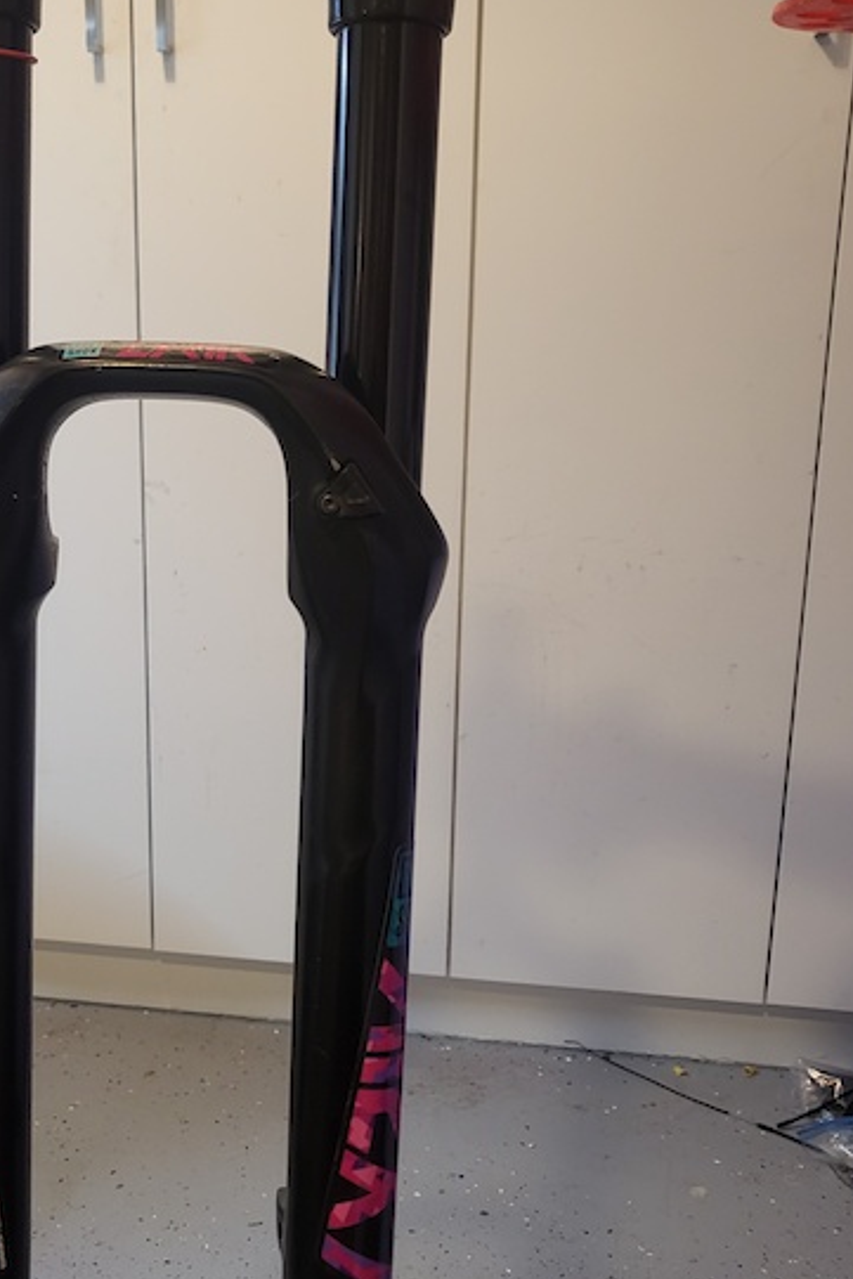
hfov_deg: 32.9
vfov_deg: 48.4
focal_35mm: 40
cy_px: 593
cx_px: 236
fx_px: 1421
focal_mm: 4.25
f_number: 1.8
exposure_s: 1/40
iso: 160
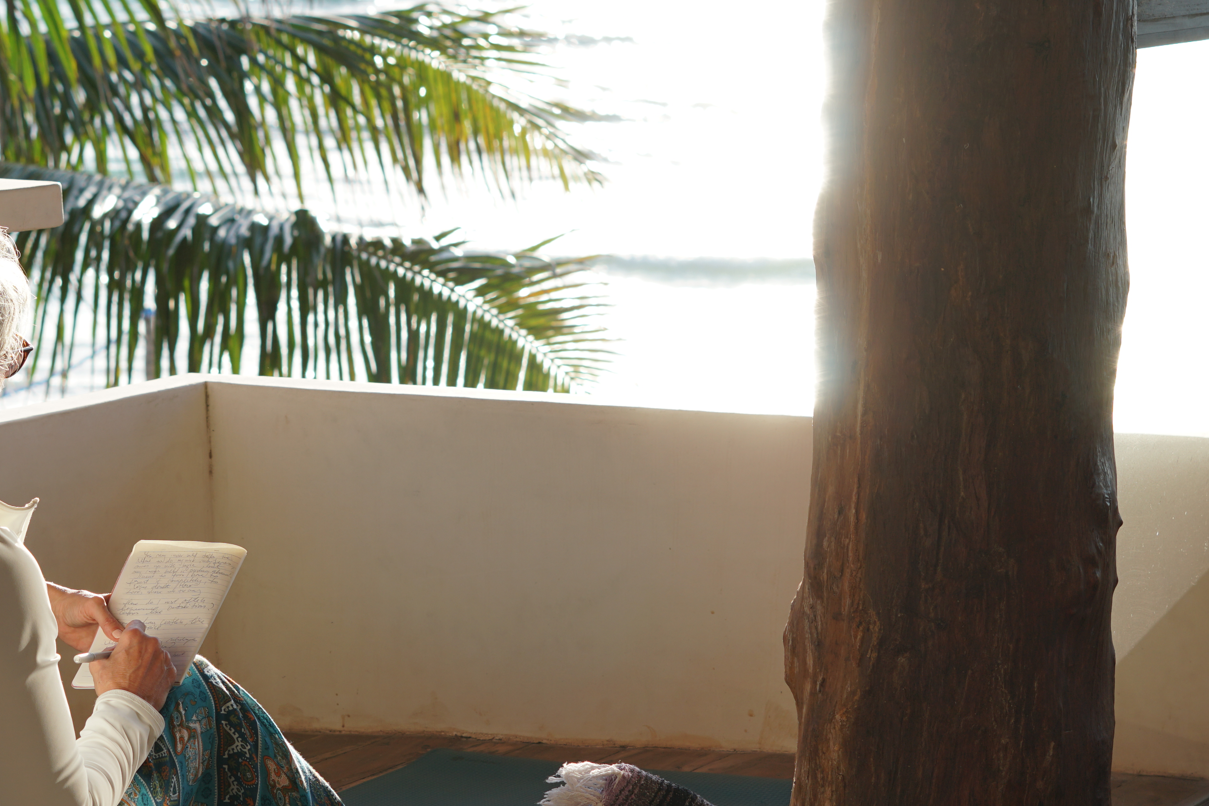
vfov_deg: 11.8
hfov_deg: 17.6
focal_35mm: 116
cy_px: 537
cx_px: 476
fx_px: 3895
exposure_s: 1/250
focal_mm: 50
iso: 100
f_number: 4.5
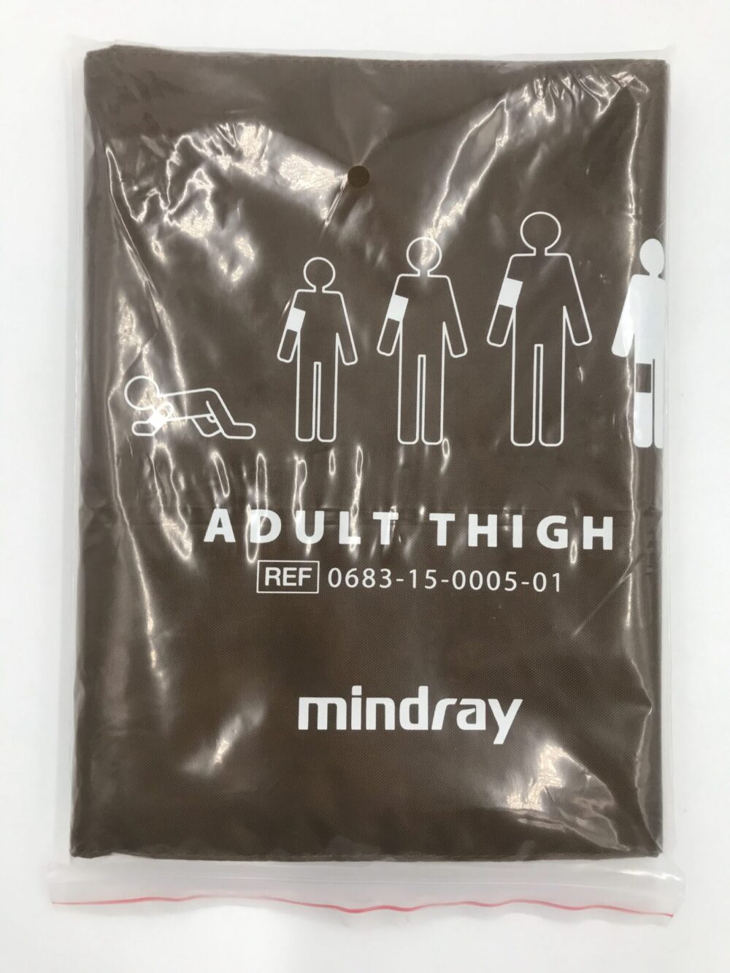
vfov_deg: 63.4
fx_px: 787
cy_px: 486
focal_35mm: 28
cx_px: 365
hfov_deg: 49.8
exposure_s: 1/120
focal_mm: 3.99
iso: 40
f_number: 1.8
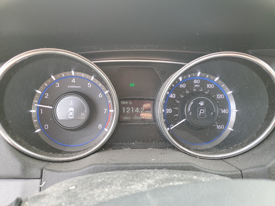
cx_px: 138
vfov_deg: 53.1
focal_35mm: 26
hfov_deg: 67.3
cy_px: 103
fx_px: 207
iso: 52
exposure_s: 1/60.2
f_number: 1.5
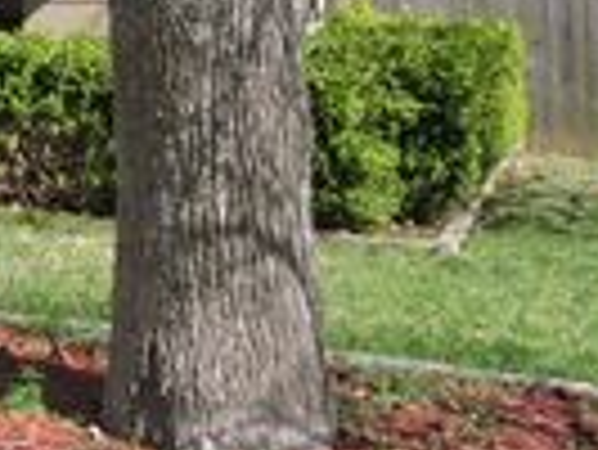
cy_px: -124
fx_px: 1556
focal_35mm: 90
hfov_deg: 17.2
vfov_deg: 15.7
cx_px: -517
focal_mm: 4.3
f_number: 3.3
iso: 200
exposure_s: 1/1250
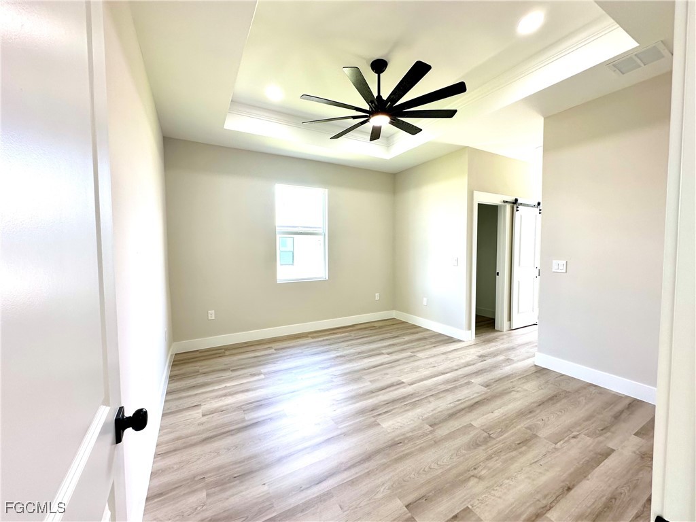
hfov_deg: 102.1
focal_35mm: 14
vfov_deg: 85.7
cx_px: 348
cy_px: 261
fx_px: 281
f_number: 2.2
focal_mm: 2.22
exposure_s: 1/99
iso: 50
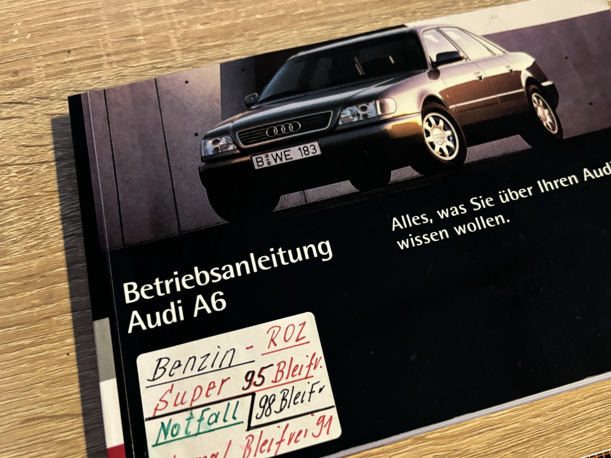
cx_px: 396
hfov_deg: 53.1
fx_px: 600
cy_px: 250
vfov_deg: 41.7
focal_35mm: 34
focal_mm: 5.96
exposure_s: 1/36
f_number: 1.6
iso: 640
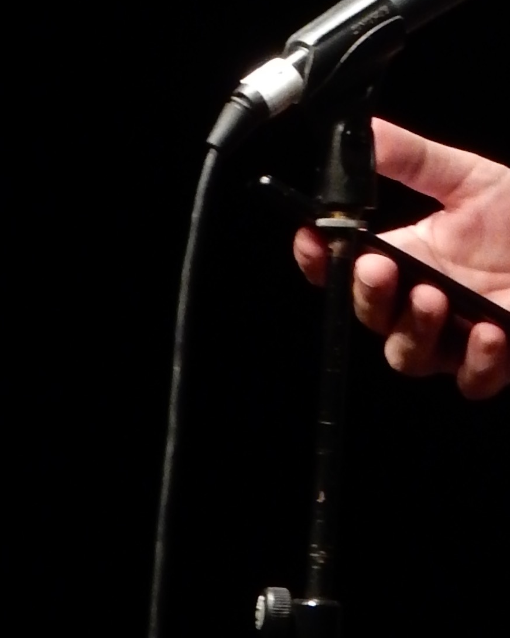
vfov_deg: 4.7
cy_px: -214
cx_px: 875
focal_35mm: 409
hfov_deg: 3.8
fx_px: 7718
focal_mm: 17.6
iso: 400
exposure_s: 1/13
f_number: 5.3
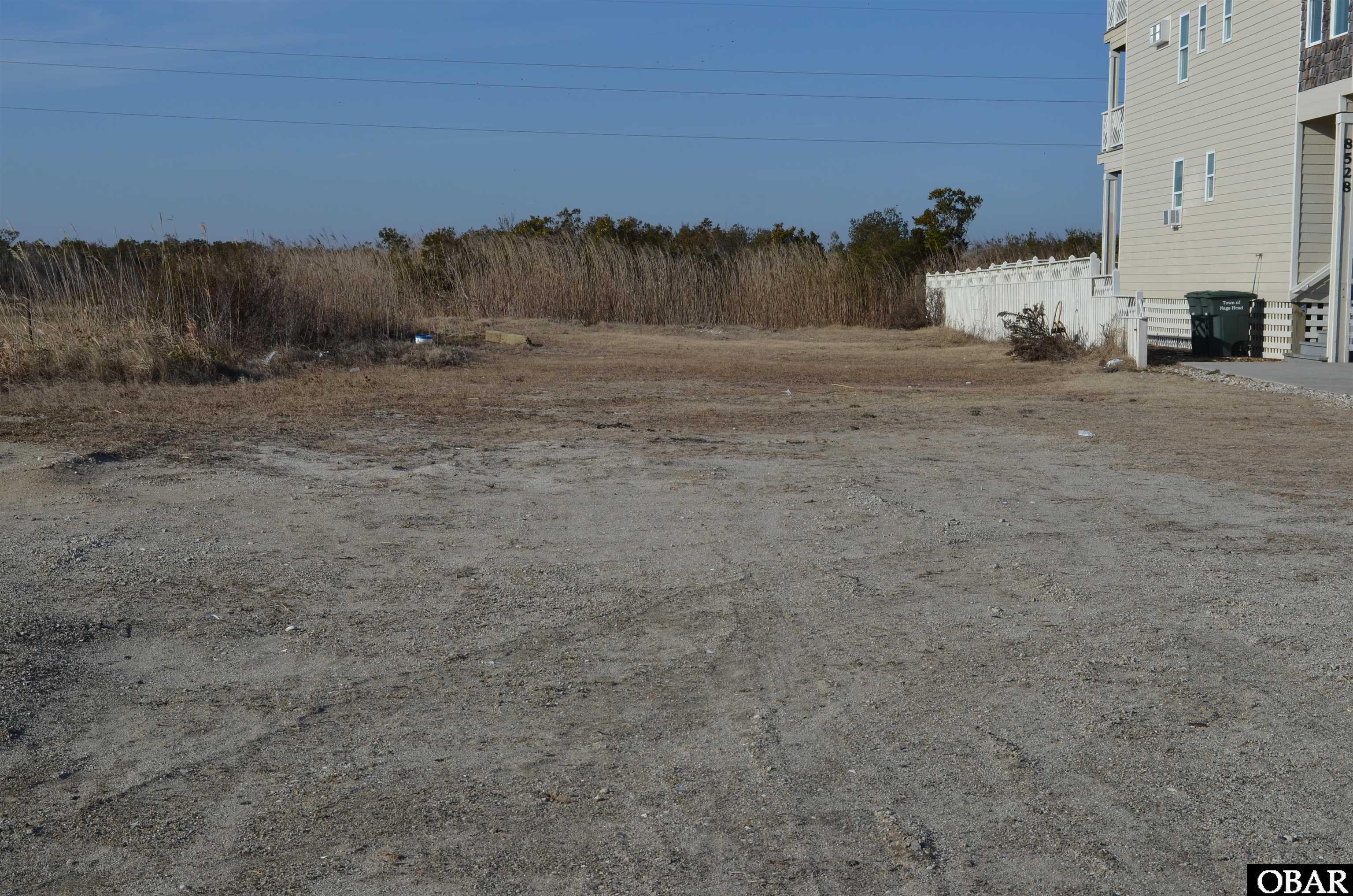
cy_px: 448
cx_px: 676
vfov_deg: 22.5
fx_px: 2250
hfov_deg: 33.5
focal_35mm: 60
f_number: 11
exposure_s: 1/500
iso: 200
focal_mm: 40
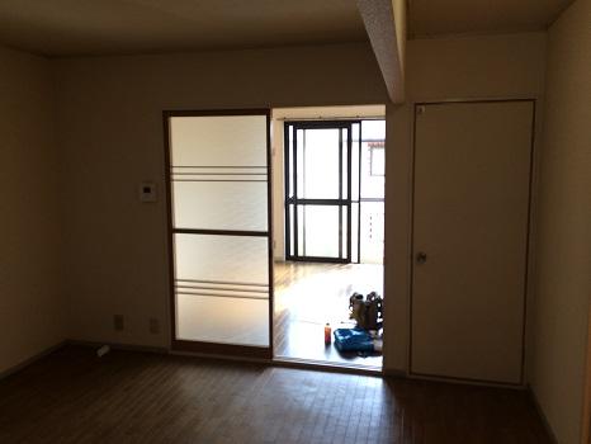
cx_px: 296
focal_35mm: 30
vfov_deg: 46.8
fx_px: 512
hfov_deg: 59.9
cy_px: 222
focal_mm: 4.1
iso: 40
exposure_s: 1/40
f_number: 2.2
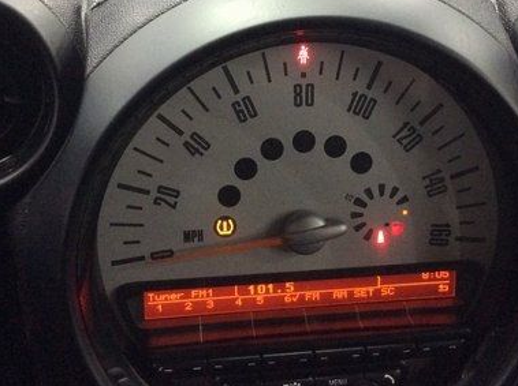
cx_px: 283
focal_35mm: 54
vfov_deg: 26.9
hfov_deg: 35.6
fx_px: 807
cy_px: 147
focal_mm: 3.3
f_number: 2.4
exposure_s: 1/24
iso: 320
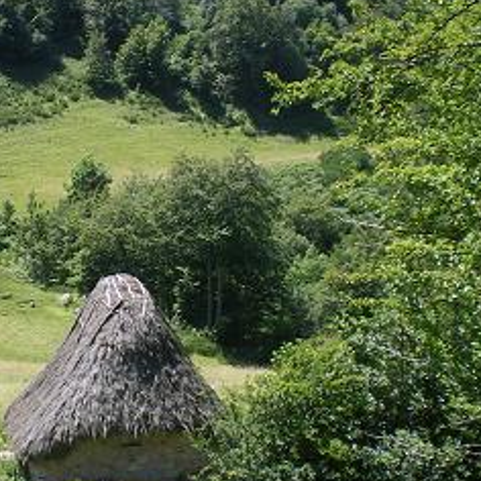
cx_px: 79
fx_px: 1179
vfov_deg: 22.9
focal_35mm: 75
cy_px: 353
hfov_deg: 22.7
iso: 64
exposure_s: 1/125
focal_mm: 6.3
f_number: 4.6
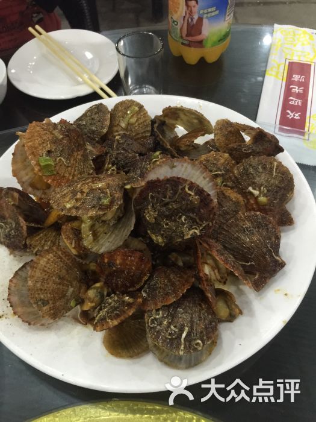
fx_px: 353
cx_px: 158
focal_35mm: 29
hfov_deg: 48.2
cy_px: 211
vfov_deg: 61.7
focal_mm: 4.15
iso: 125
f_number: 2.2
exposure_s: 1/17
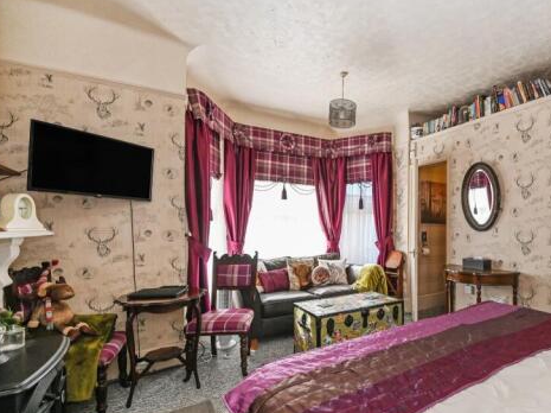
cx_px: 359
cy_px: 230
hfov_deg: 82.3
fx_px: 302
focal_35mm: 19
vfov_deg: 68.4
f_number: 8
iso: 400
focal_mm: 14
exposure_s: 1/125
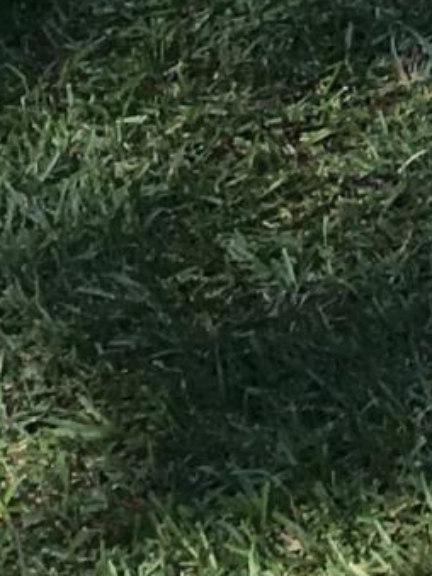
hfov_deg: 5.5
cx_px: 1168
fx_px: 4279
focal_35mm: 257
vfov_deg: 6.9
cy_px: -1169
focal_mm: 4.15
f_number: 2.2
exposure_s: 1/329
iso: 25
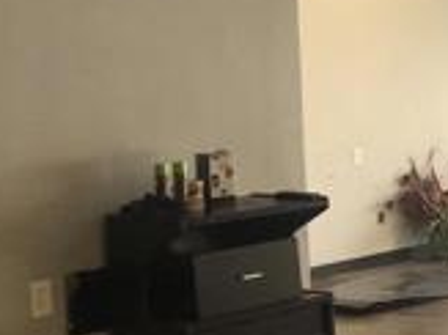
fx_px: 1423
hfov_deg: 16.0
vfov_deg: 13.3
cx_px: 728
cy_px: 47
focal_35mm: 110
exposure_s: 1/120
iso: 32
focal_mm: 3.99
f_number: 1.8
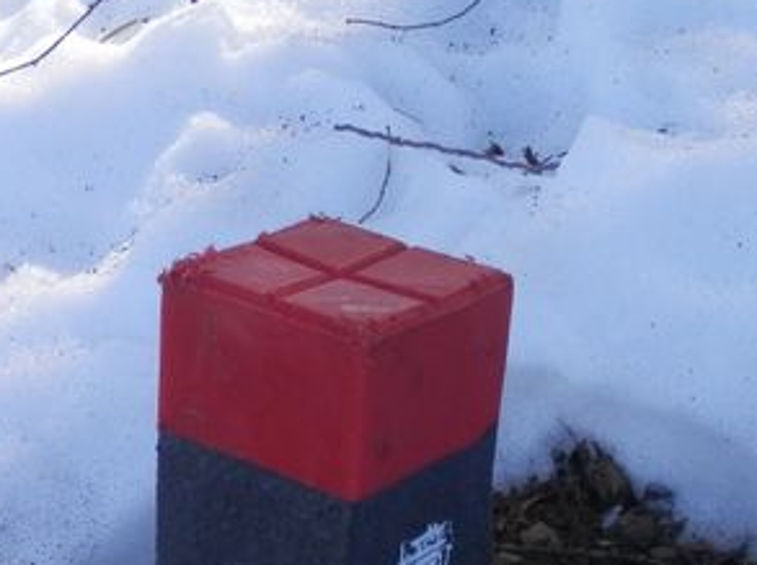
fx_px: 2927
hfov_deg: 14.7
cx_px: 382
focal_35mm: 134
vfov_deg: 10.8
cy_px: 697
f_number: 4
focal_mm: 8.9
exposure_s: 1/100
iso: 160
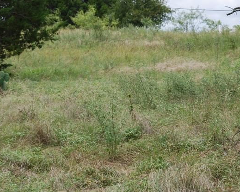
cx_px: 187
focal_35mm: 153
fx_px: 1086
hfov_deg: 12.6
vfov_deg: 10.1
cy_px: 63
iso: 100
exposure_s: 1/200
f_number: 7.1
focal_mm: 55
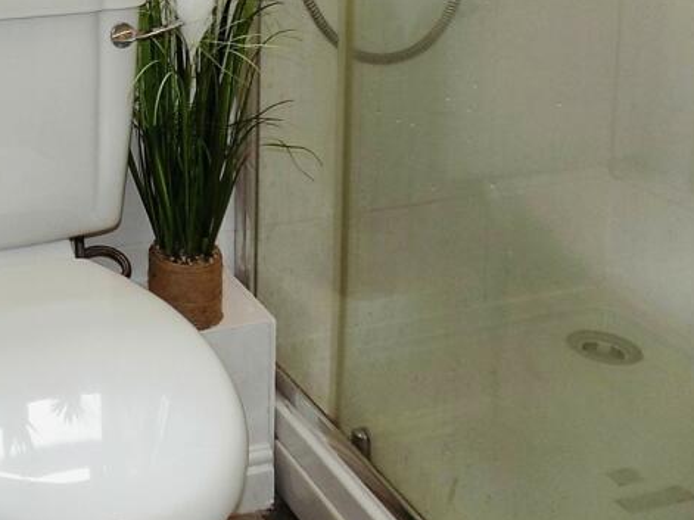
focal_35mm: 50
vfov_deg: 27.1
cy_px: -29
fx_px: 1002
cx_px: 31
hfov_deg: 35.3
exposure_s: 1/30
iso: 100
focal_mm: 4
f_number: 3.1
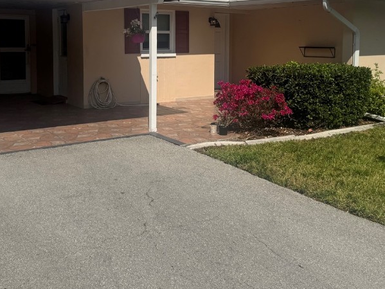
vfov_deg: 34.4
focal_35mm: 41
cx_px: 181
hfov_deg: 45.7
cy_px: 72
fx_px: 456
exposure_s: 1/9009
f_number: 1.78
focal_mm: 6.76
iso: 80
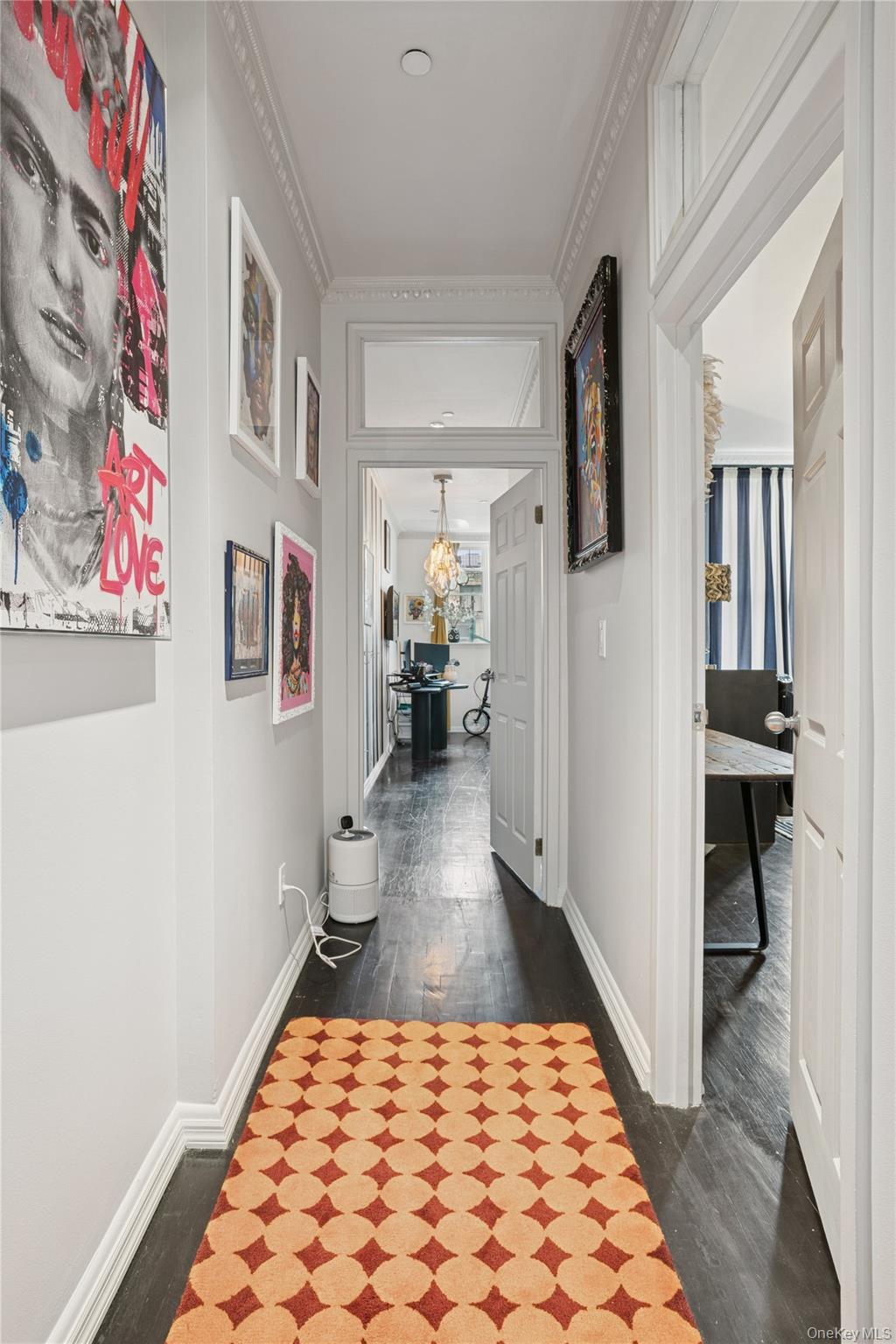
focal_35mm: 19
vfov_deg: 86.9
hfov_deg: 64.6
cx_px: 448
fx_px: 709
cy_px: 672
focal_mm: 19
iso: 100
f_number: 8
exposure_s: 1.6
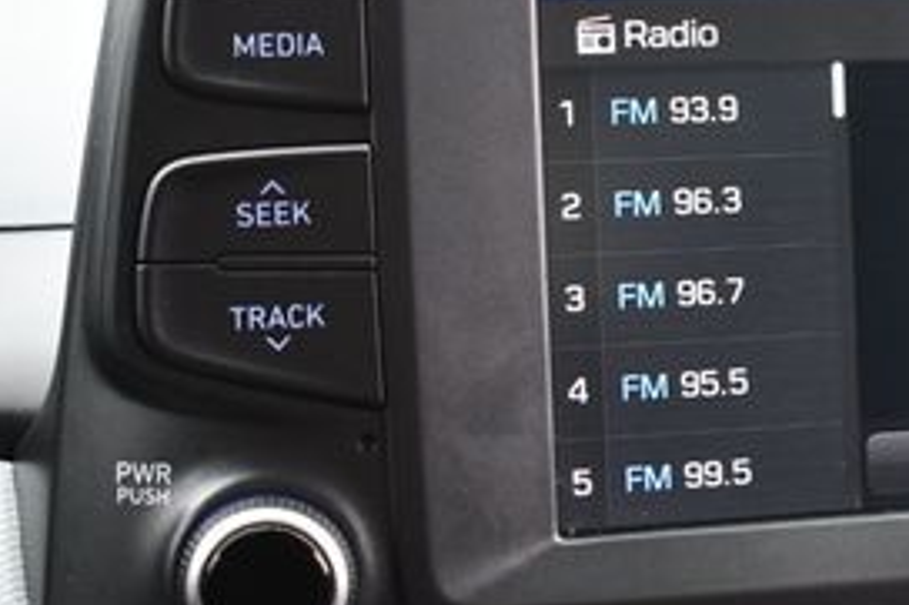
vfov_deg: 13.8
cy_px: 264
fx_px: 2498
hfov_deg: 20.0
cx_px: 896
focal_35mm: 99
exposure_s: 1/160
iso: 800
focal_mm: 28
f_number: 4.2
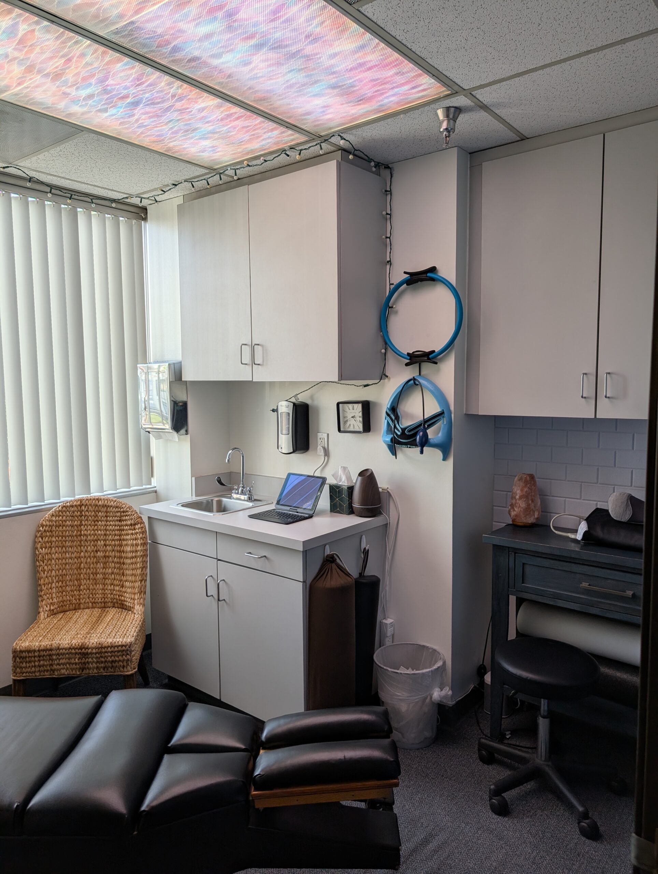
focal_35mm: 24
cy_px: 437
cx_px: 329
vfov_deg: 71.5
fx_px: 607
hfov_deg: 56.9
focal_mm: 6.9
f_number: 1.68
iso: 22
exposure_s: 1/174
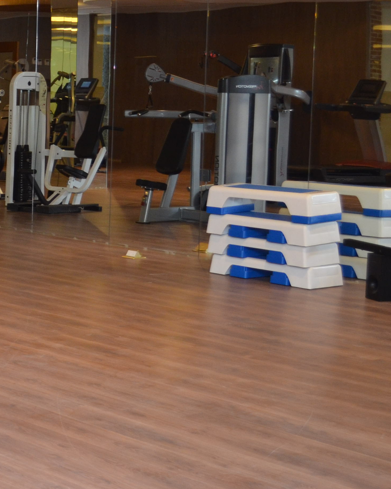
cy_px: 196
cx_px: -164
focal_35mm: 83
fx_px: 1201
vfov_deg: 23.0
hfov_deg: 17.0
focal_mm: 22
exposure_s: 1/125
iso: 500
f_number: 4
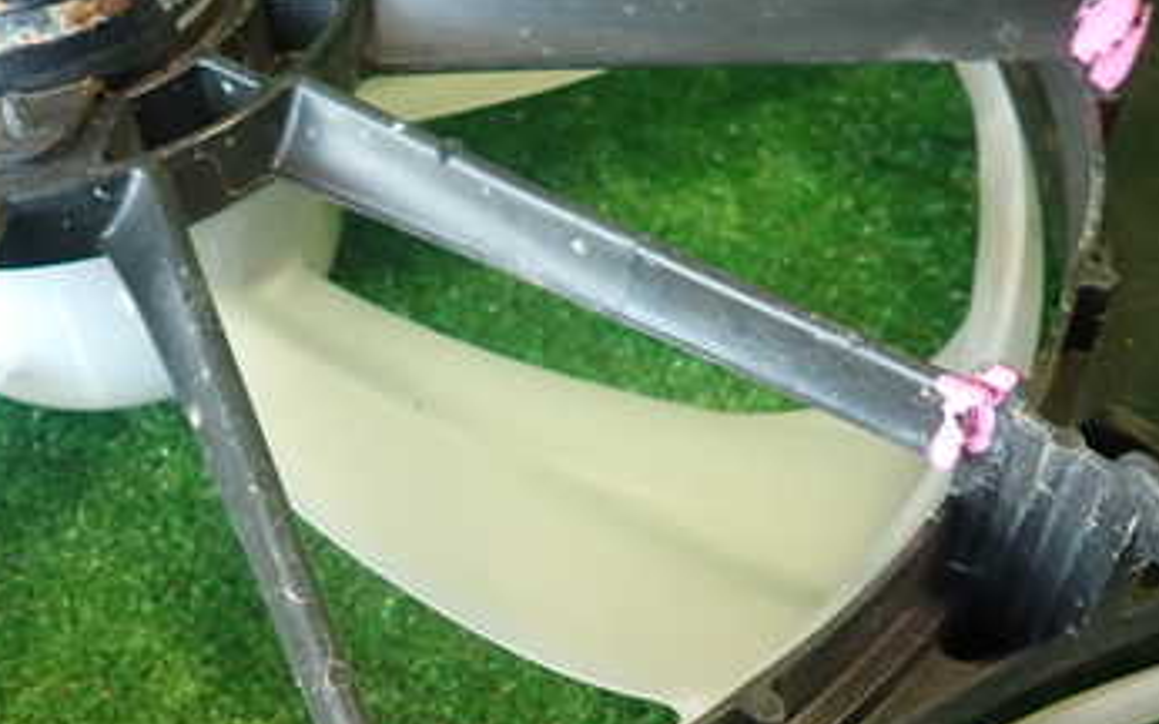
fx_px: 1453
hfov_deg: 43.1
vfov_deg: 27.5
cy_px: 556
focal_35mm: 46
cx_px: 422
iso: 200
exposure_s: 1/40
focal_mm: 4.5
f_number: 2
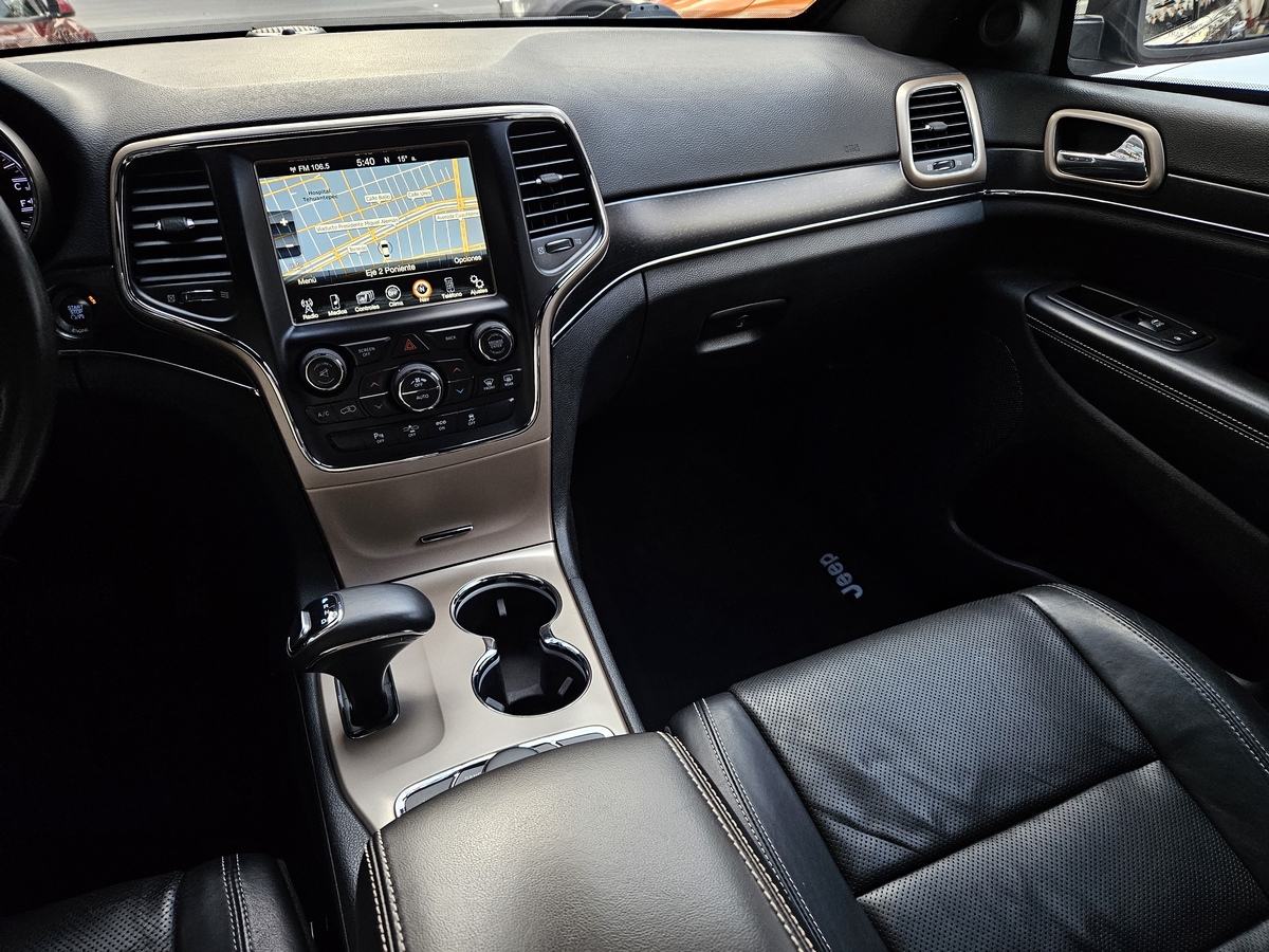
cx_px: 634
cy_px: 476
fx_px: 843
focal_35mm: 23
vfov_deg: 58.9
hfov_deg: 73.9
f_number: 1.8
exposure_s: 1/180
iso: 200
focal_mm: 5.4
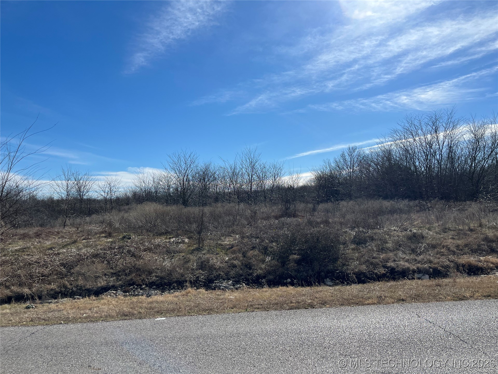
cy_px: 187
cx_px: 249
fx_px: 374
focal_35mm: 26
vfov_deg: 53.1
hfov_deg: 67.3
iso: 50
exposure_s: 1/6494
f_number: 1.6
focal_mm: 5.1
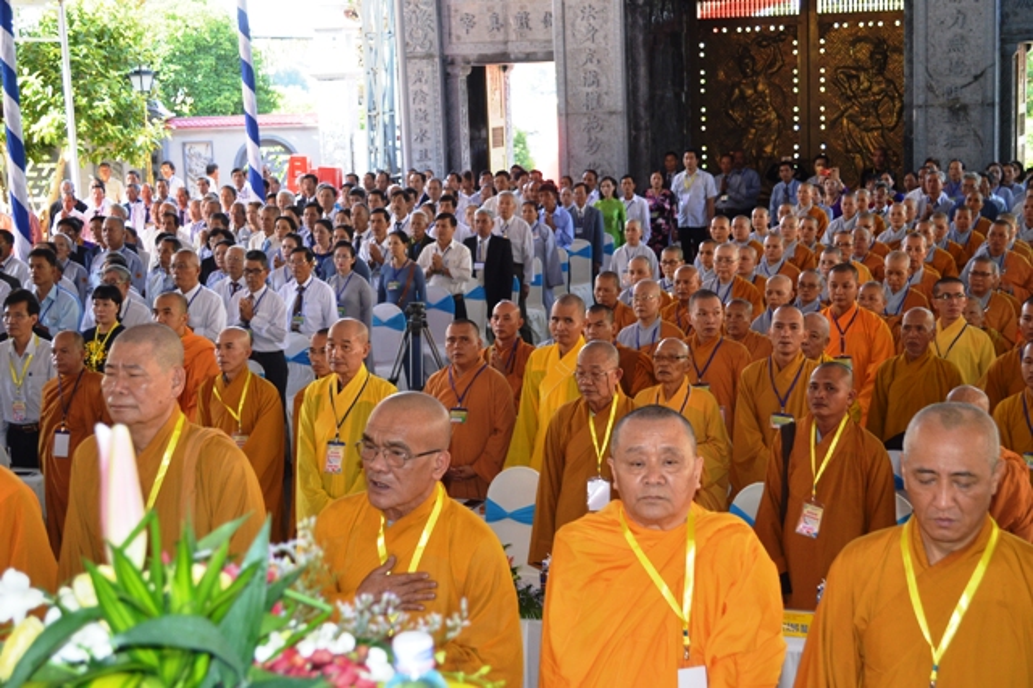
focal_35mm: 54
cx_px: 516
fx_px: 1549
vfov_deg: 25.0
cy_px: 344
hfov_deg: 36.9
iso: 400
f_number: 5
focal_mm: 36
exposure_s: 1/80
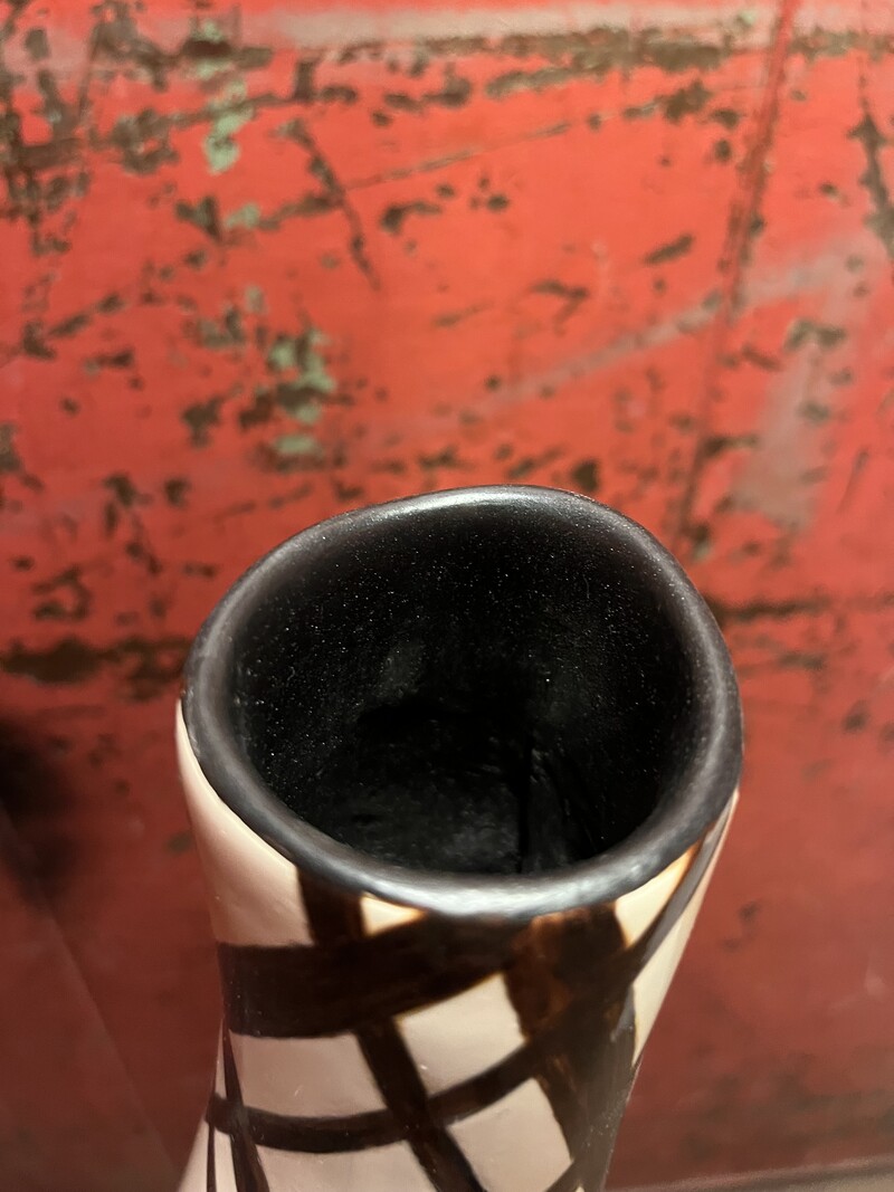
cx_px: 447
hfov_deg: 53.1
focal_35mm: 26
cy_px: 596
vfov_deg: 67.3
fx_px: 895
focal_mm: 5.1
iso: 640
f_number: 1.6
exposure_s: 1/25
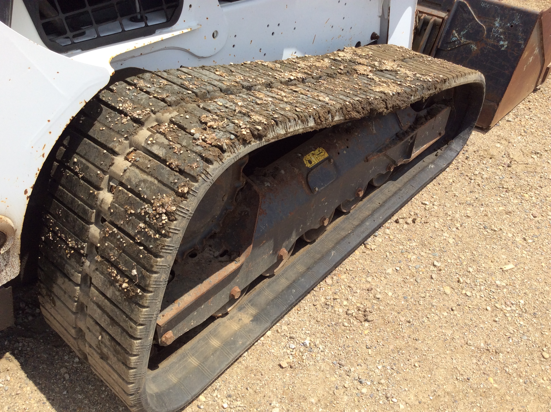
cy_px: 206
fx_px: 509
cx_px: 276
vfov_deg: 44.1
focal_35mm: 32
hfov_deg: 56.9
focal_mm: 3.3
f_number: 2.4
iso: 32
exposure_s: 1/1431
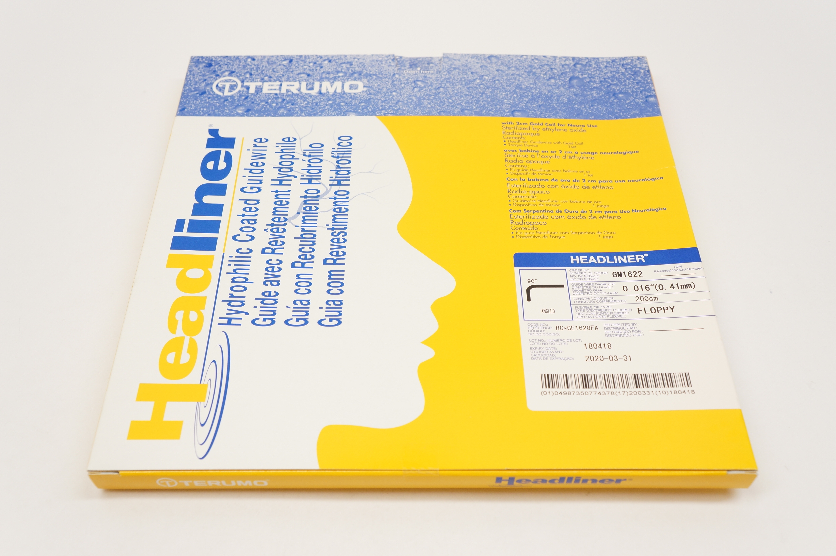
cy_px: 278
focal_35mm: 36
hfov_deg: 53.2
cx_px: 418
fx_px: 835
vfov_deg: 36.8
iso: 400
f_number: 5.6
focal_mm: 24
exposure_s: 1/80
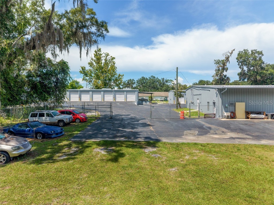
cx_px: 137
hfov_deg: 71.6
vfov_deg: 56.8
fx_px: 190
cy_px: 102
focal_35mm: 24
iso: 220
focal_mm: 8.67
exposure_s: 1/4000
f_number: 1.8
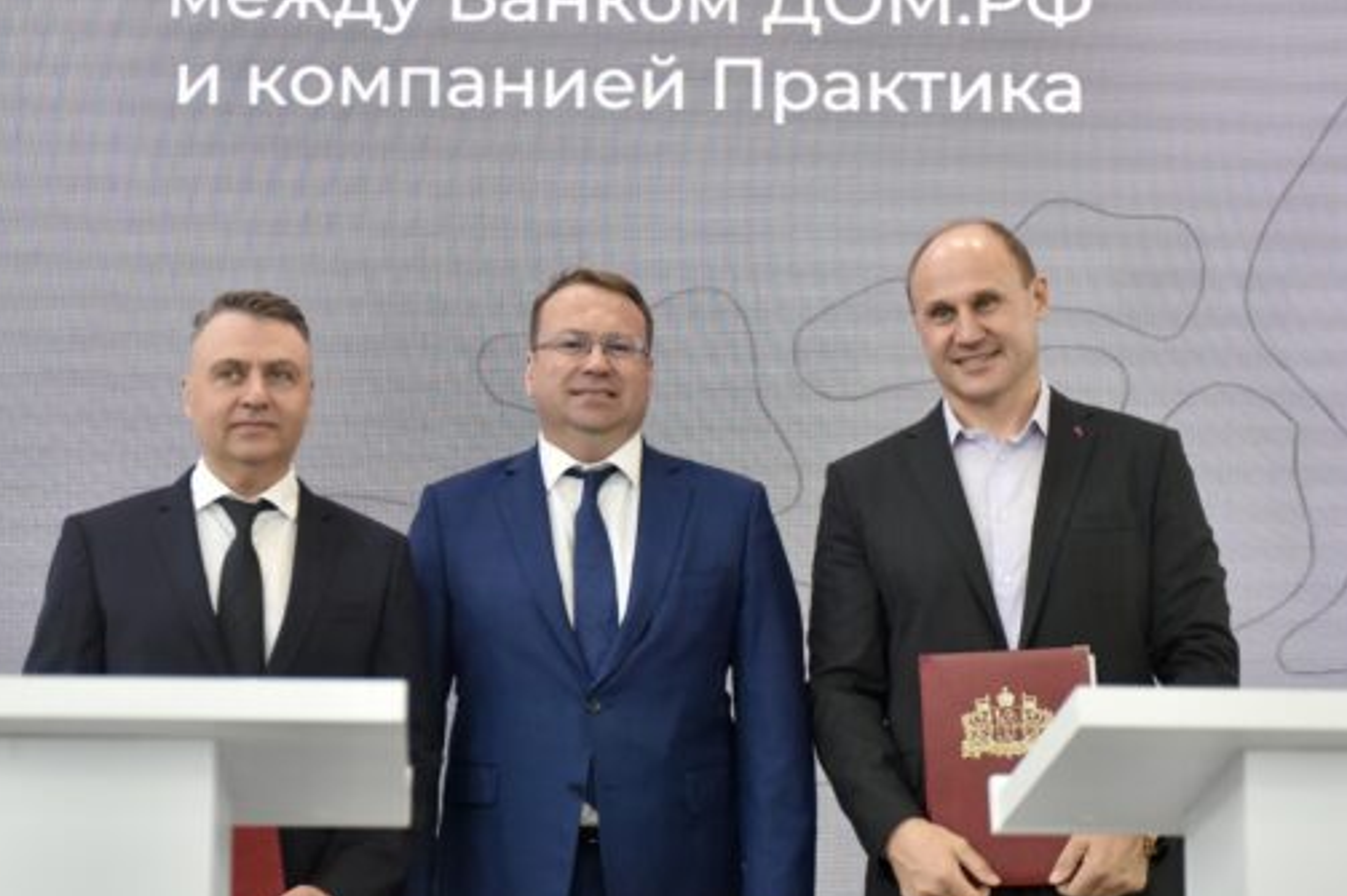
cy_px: 439
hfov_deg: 28.1
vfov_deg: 18.9
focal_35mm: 72
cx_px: 589
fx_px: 2693
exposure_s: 1/800
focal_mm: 52
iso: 2200
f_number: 2.8
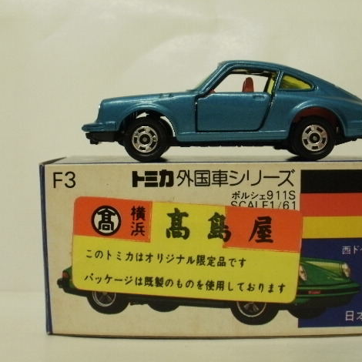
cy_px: 183
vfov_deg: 32.2
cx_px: 209
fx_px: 627
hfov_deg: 32.1
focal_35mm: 53
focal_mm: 7.7
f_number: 4
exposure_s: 1/13
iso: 125
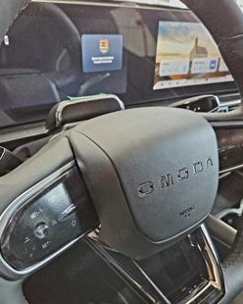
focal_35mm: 29
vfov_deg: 59.7
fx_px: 261
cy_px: 188
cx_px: 117
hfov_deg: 50.0
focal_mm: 5.4
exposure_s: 1/101
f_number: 1.8
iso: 400
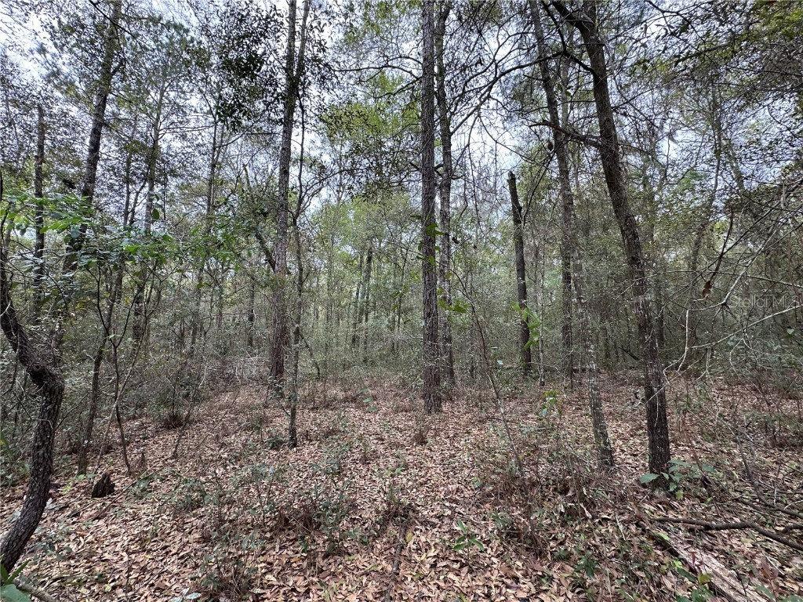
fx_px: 325
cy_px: 301
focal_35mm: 14
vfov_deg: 85.7
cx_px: 402
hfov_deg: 102.1
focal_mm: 2.22
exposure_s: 1/320
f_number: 2.2
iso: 40
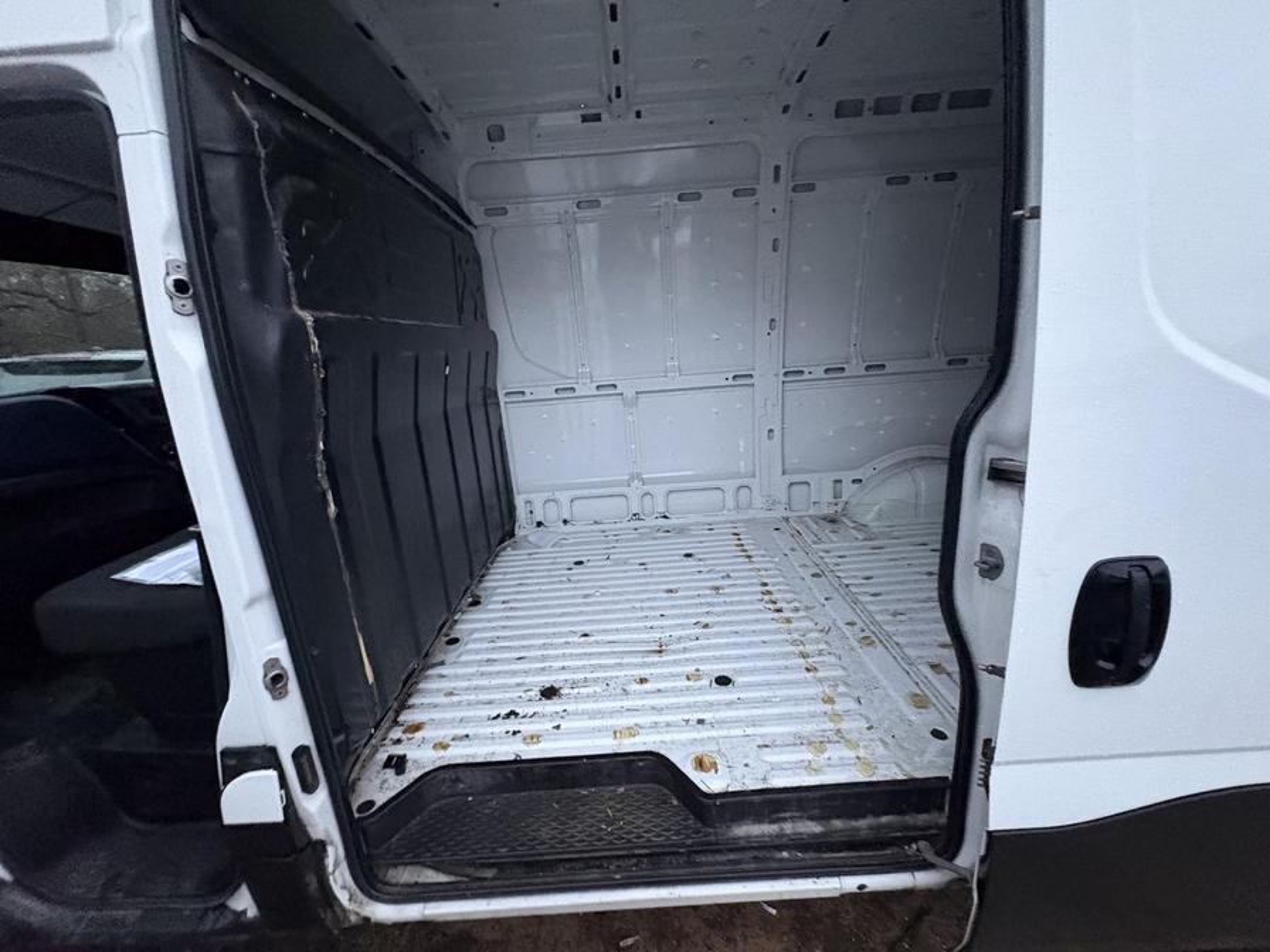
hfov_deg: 102.1
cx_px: 635
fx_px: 514
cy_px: 476
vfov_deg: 85.7
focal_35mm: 14
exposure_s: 1/42
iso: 1000
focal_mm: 2.22
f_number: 2.2
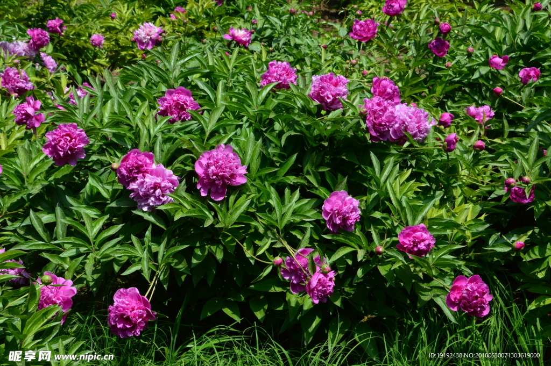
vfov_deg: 18.2
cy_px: 183
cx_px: 276
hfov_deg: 27.0
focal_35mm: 75
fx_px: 1147
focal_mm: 50
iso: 400
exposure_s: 1/250
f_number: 20
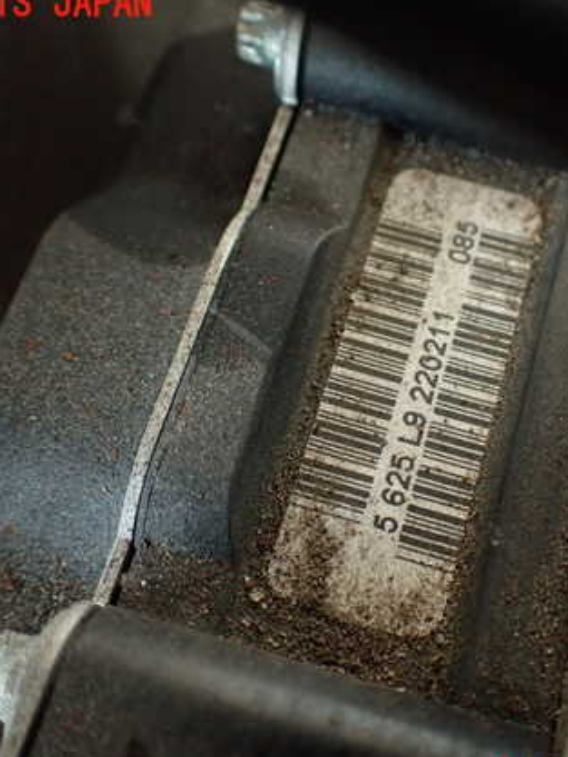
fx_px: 1006
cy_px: 390
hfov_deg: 31.3
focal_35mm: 46
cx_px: 367
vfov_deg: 41.2
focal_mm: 5.79
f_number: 2.4
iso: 500
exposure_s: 1/30
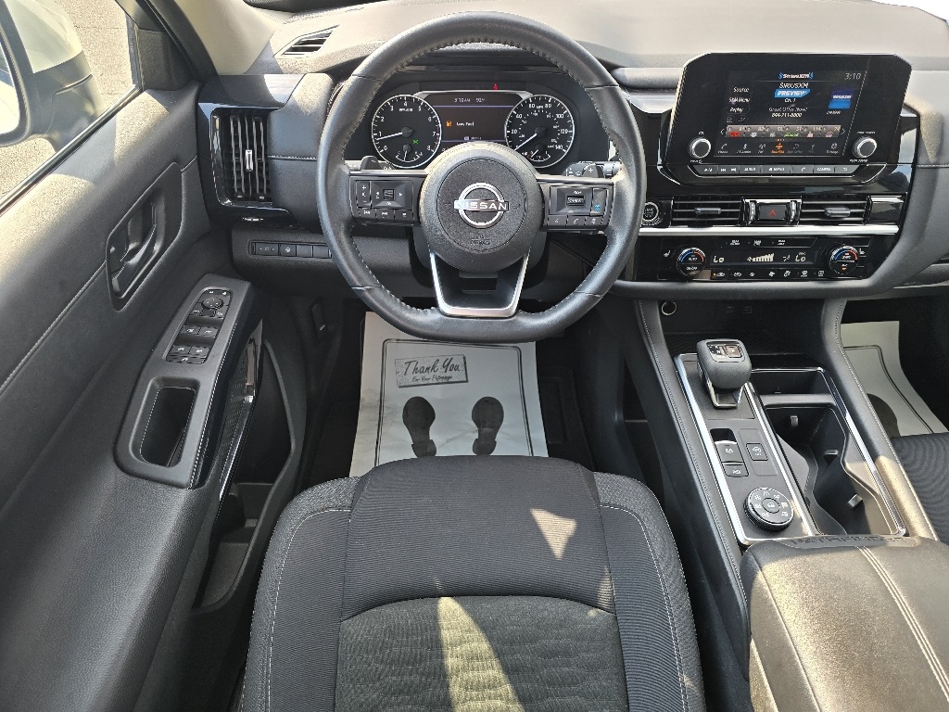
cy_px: 356
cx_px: 474
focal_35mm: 23
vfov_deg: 58.9
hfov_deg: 73.9
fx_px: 631
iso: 50
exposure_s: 1/182
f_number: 1.7
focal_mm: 6.3
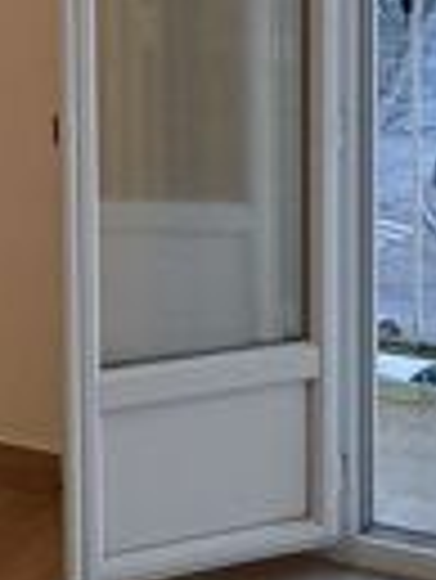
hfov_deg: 12.2
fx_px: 1995
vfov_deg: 16.2
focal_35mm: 119
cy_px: -13
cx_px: -94
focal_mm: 5.23
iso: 50
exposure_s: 1/120
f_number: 1.8
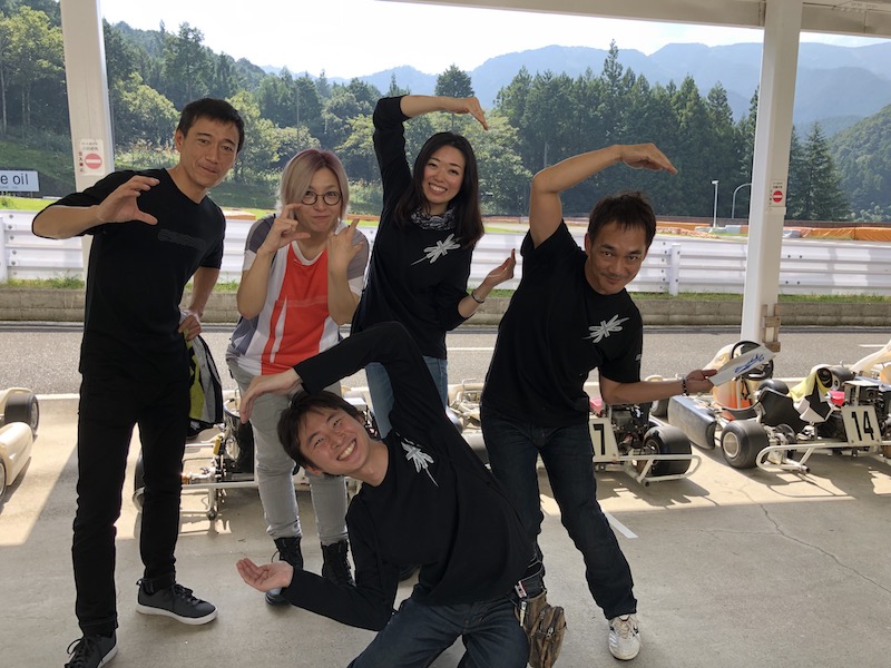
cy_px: 334
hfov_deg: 63.4
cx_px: 446
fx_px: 721
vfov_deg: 49.7
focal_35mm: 28
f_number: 1.8
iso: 20
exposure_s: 1/306
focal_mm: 4
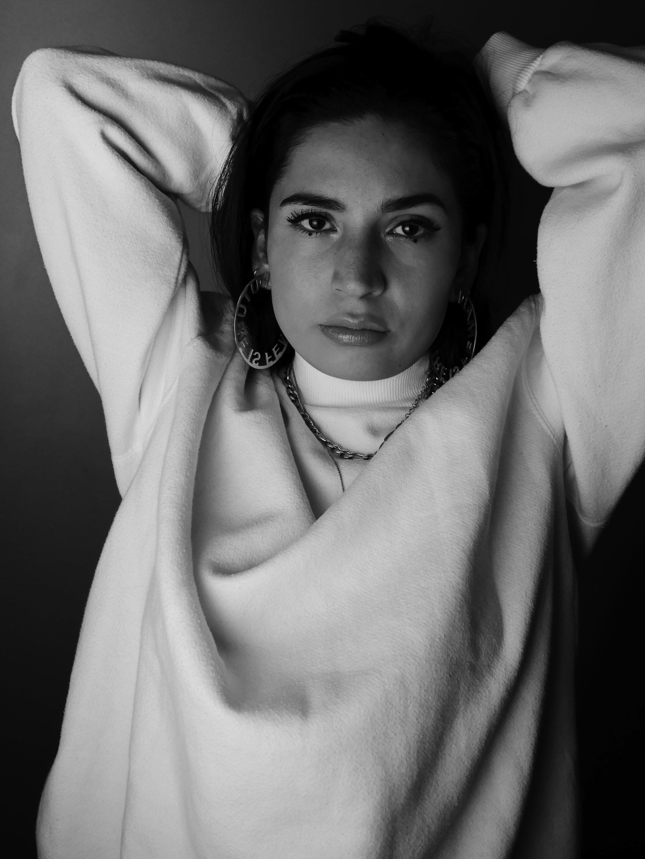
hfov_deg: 39.5
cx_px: 380
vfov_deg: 50.8
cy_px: 322
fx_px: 894
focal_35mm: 36
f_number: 3.6
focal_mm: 14
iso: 1000
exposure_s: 1/60
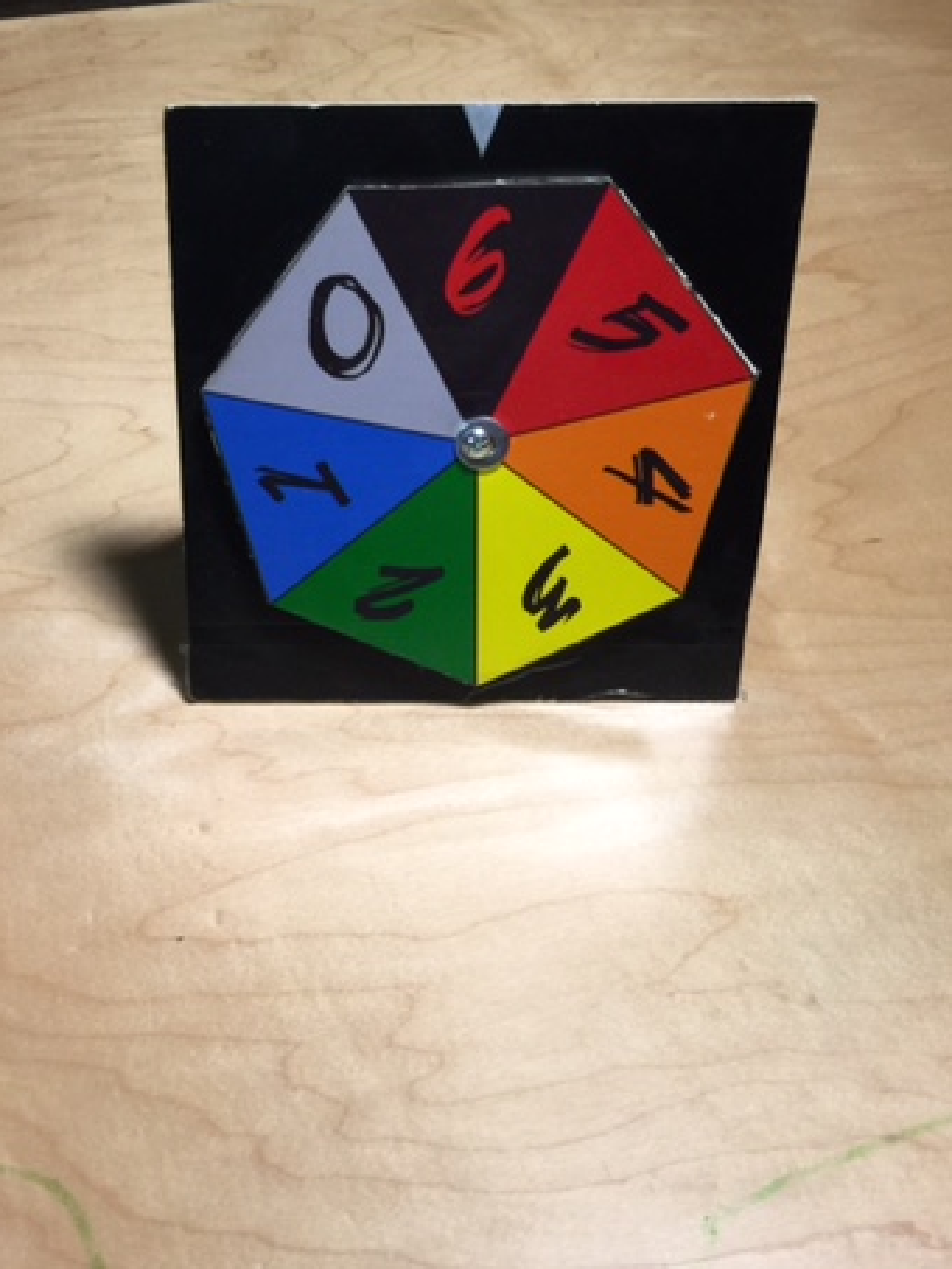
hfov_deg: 35.0
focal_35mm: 41
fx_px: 1503
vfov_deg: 45.8
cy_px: 644
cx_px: 386
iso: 50
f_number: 2.2
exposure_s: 1/30
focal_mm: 4.15
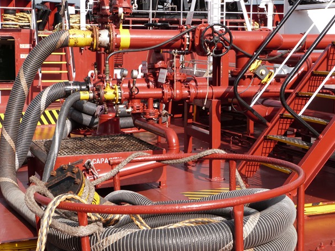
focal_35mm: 76
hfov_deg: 25.6
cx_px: 168
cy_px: 120
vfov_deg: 19.4
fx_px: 736
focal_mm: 12.9
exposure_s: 1/400
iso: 100
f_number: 5.6
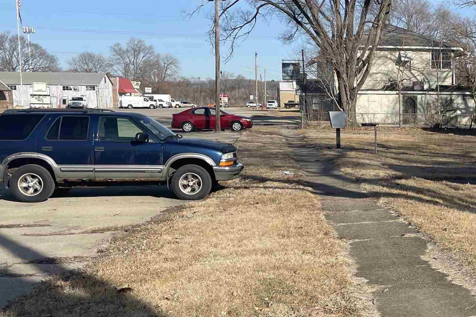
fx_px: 767
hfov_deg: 32.5
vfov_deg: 23.3
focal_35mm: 58
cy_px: 199
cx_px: 444
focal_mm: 4.2
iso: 32
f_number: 1.6
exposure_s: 1/3509
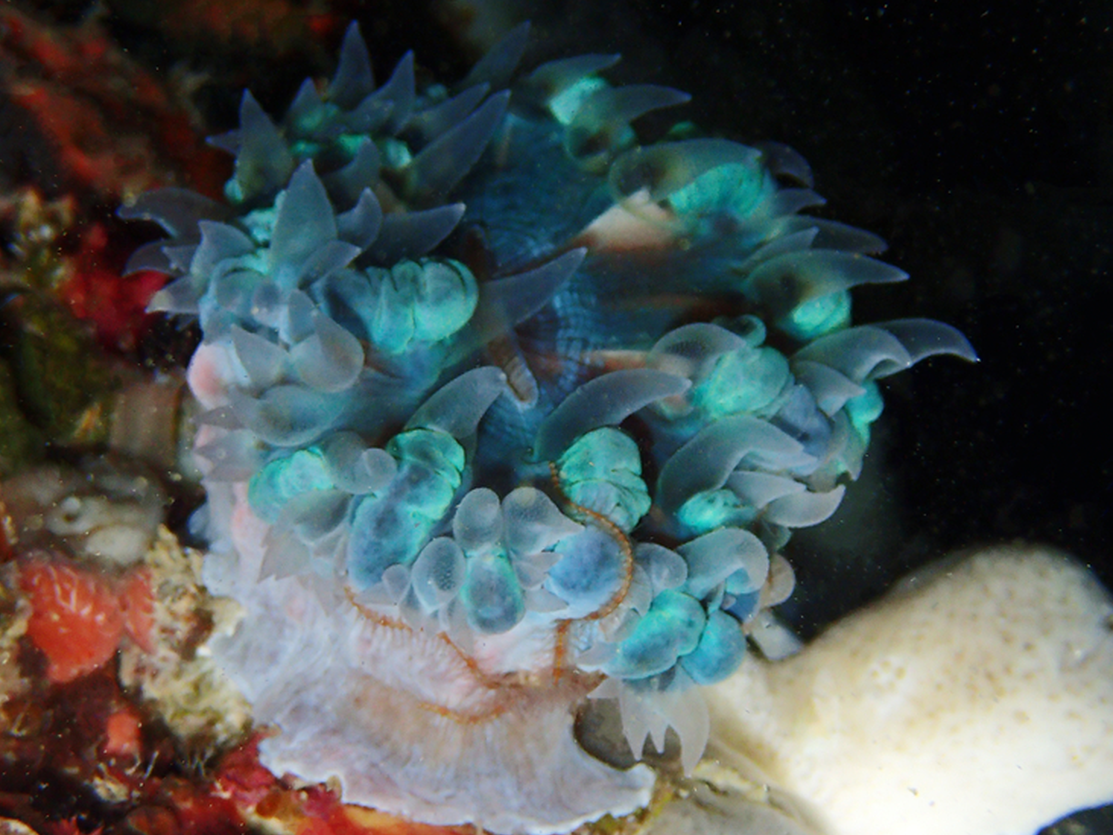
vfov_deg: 20.7
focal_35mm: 71
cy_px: 405
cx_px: 541
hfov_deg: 27.4
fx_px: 2283
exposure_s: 1/125
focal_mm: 11.78
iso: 200
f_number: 5
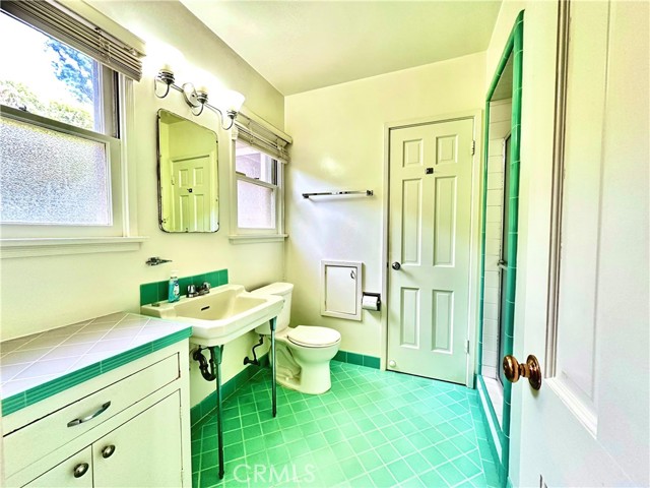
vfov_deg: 85.7
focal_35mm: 14
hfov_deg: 102.1
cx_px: 325
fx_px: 263
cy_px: 244
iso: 320
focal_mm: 2.22
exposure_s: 1/60
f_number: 2.2
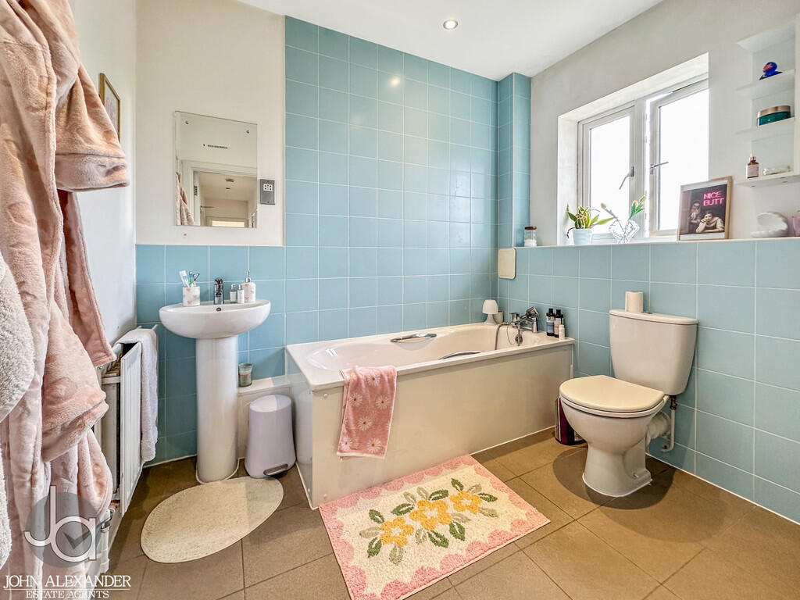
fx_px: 324
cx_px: 400
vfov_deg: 85.7
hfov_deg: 102.1
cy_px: 300
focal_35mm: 14
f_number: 2.2
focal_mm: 2.22
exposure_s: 1/100
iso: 125
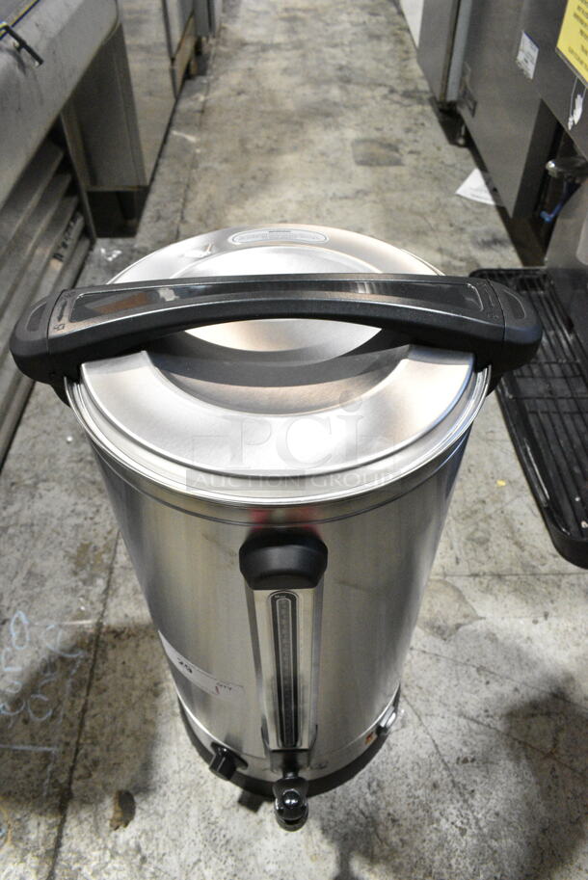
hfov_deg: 48.0
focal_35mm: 27
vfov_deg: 67.3
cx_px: 294
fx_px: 660
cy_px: 440
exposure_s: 1/250
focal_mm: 18
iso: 6400
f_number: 8
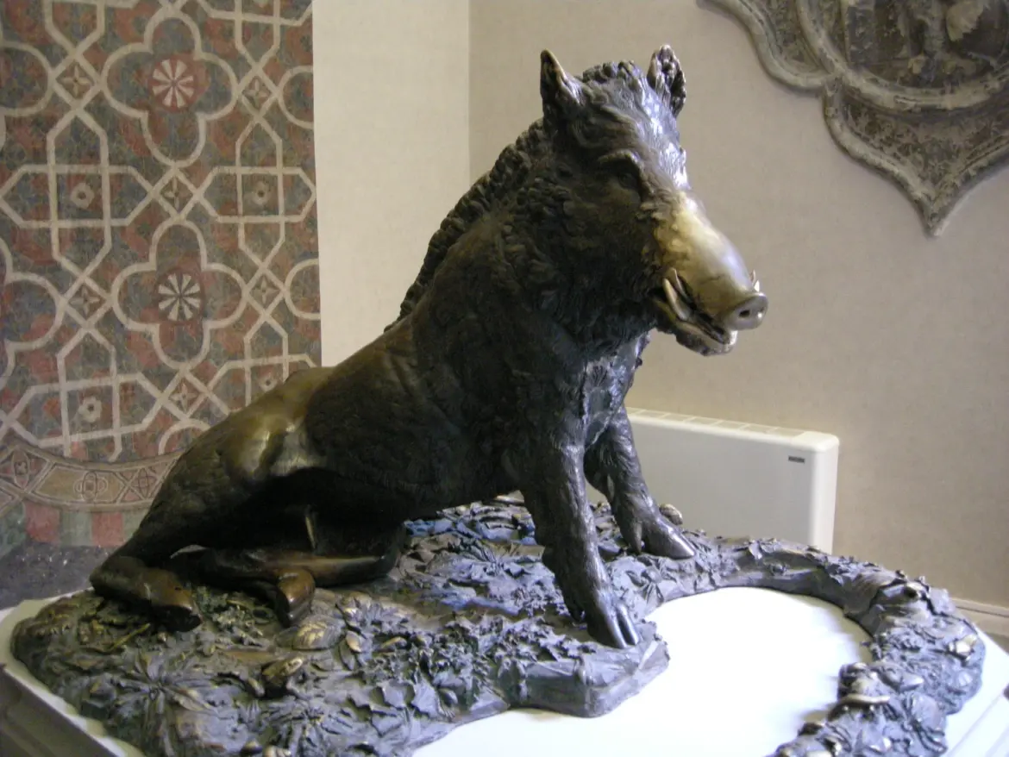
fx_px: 1050
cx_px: 504
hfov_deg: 51.3
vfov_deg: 39.7
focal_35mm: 36
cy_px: 378
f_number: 2.7
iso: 591
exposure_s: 1/8
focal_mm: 7.5
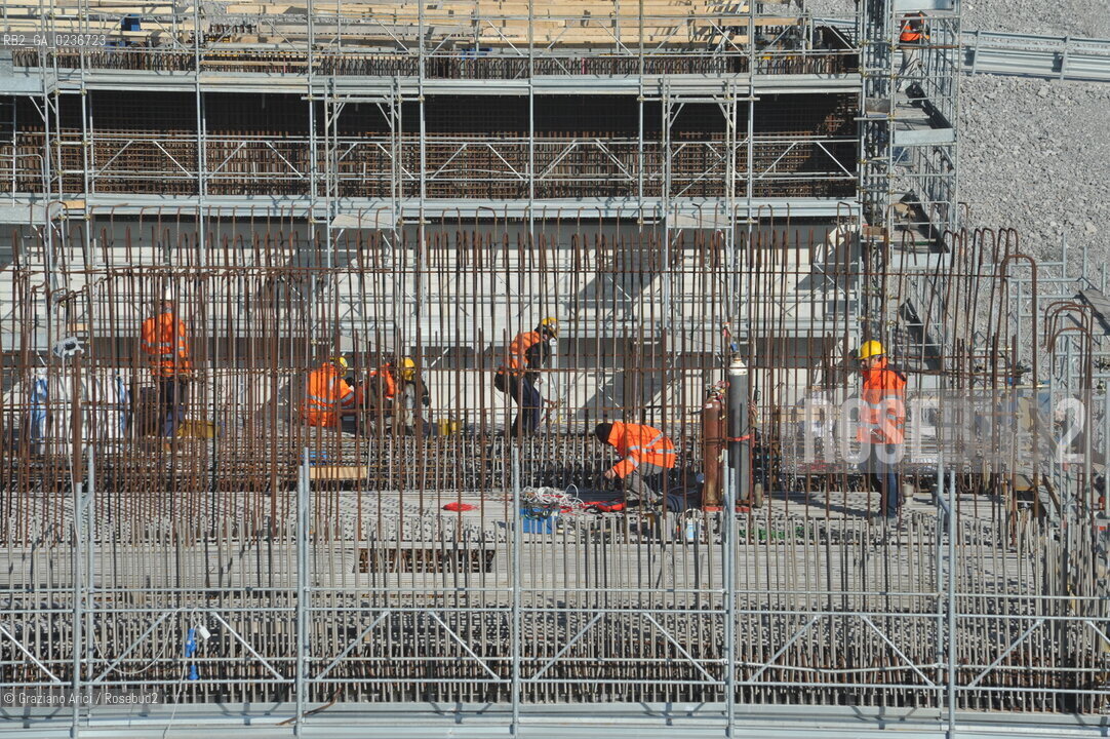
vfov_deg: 9.5
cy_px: 370
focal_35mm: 145
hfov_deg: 14.2
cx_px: 555
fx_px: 4468
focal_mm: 145
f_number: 10
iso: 200
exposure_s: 1/400
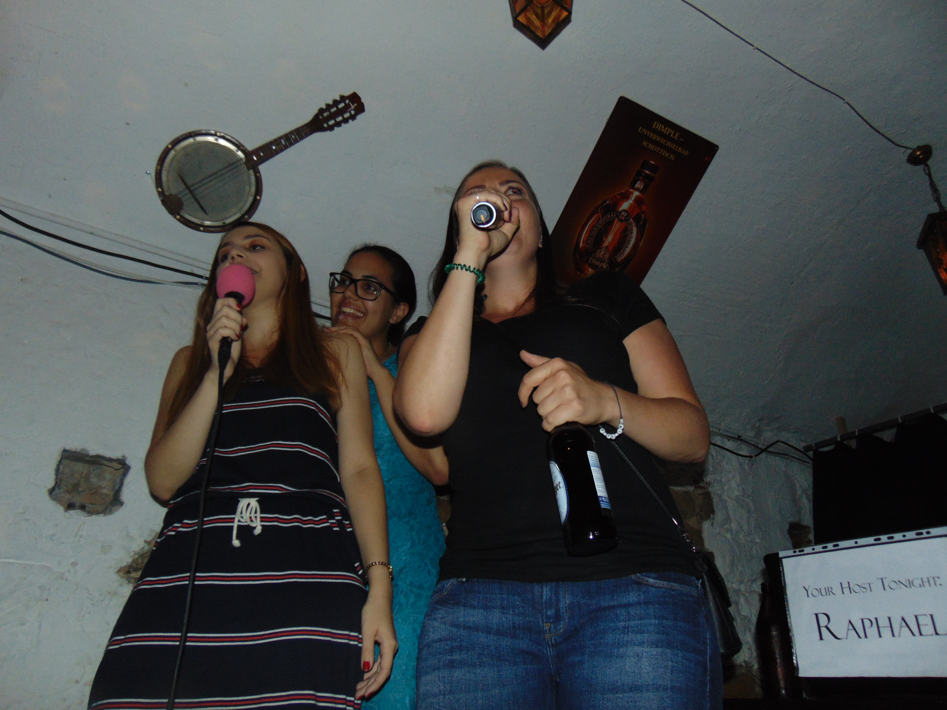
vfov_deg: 54.9
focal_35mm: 25
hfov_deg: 69.4
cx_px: 474
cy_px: 355
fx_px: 684
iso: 200
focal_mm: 4.5
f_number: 3
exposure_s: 1/30
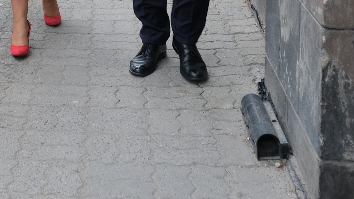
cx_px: -26
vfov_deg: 13.1
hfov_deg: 23.8
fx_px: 789
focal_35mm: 84
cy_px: -151
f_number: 4
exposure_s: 1/180
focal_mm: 18
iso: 160
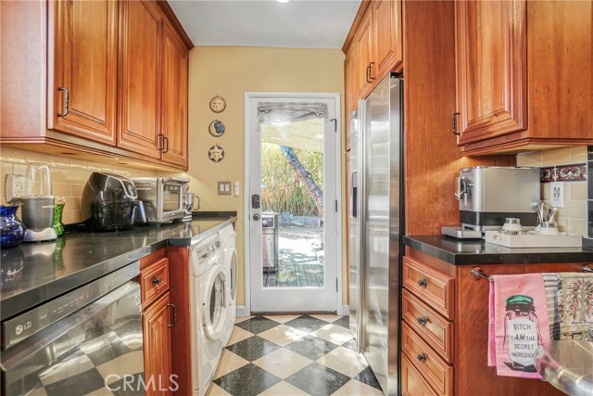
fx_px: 297
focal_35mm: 18
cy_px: 198
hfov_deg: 90.0
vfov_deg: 67.4
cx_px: 296
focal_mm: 12
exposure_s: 1/40
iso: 1600
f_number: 4
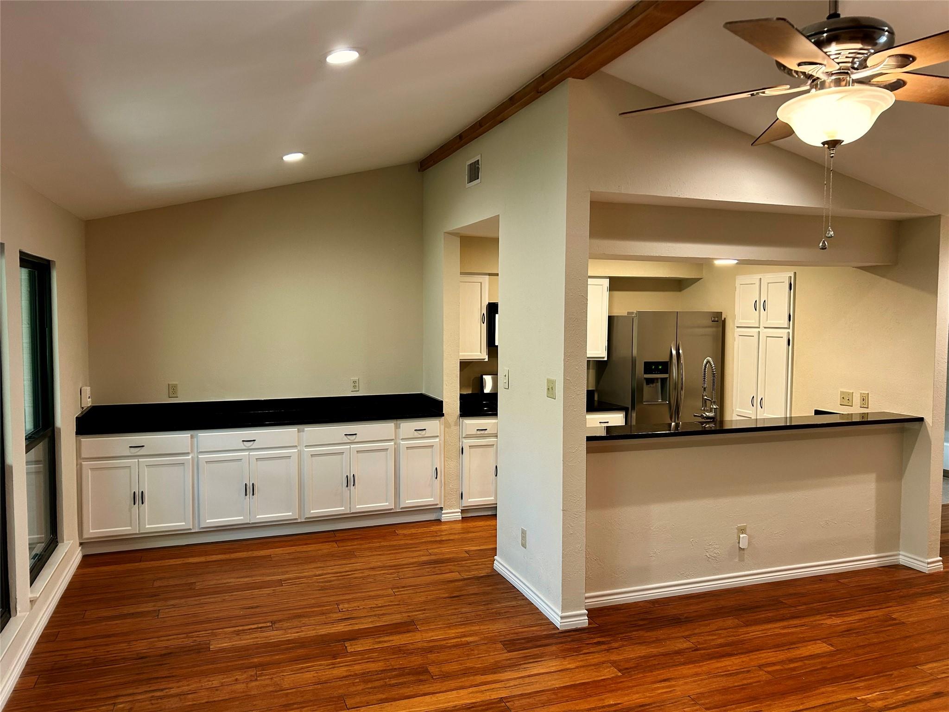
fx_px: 713
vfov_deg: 53.1
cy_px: 356
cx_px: 474
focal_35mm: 26
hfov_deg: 67.3
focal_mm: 5.7
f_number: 1.5
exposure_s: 1/60
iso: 125
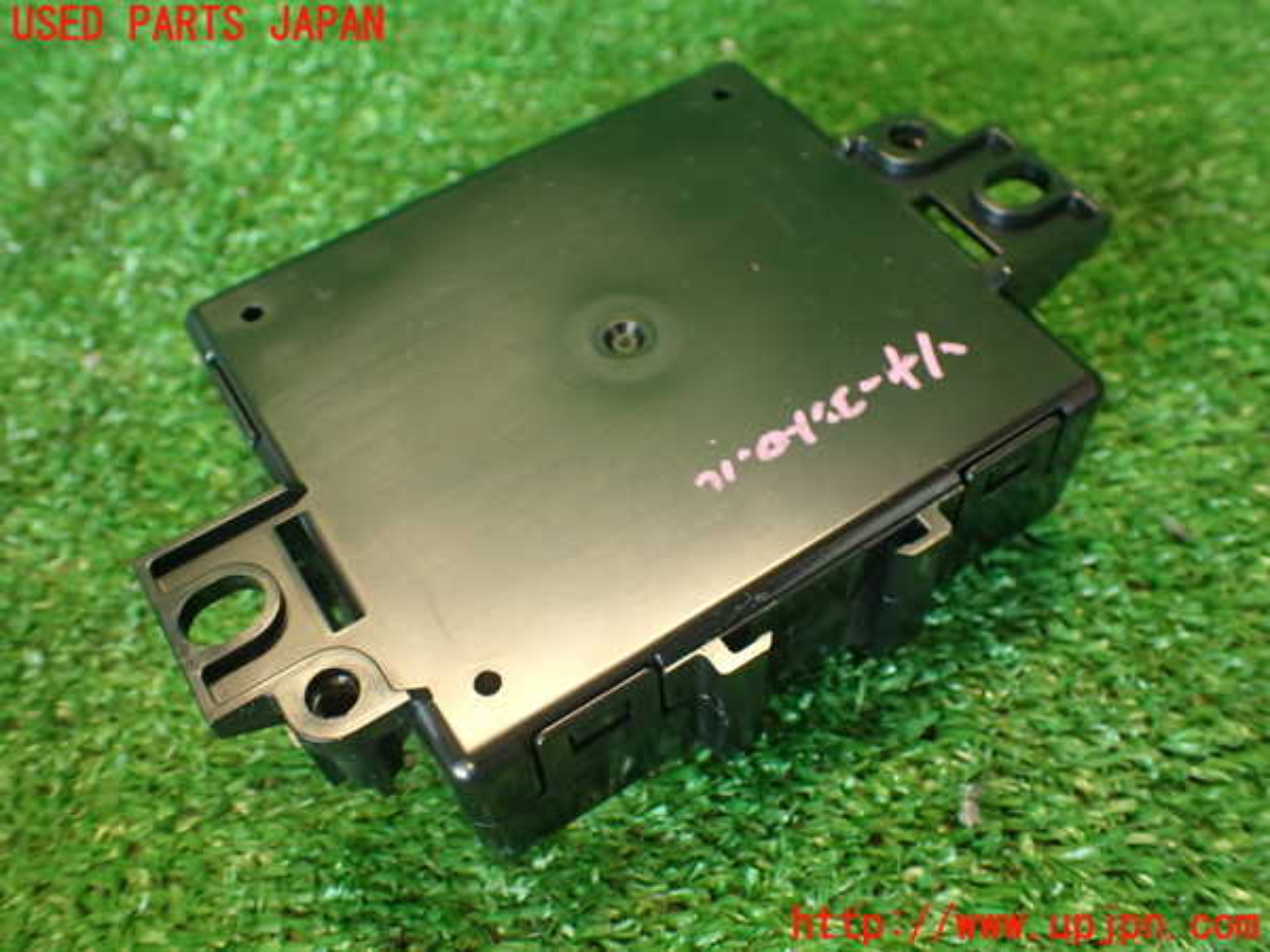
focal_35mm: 32
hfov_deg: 56.8
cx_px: 635
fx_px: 1174
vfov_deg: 44.2
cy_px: 476
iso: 320
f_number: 2.4
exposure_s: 1/30
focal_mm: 5.79
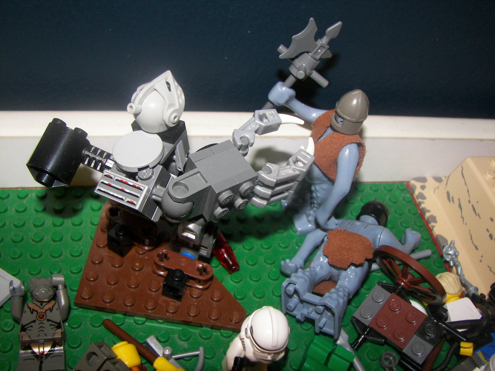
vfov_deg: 39.7
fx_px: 515
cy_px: 186
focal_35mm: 36
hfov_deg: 51.4
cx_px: 248
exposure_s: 1/30
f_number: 2.8
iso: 100
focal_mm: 6
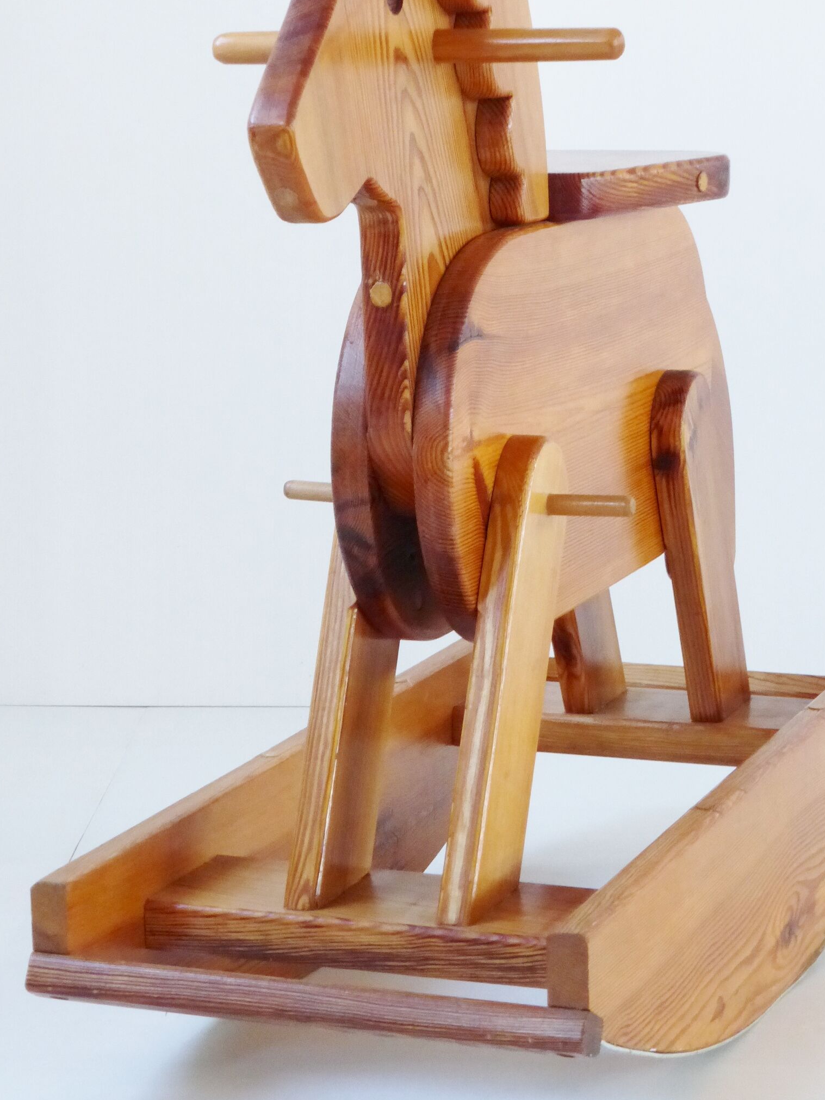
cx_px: 439
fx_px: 3177
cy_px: 423
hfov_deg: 14.8
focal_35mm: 100
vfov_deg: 19.6
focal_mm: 13.3
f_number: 5
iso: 400
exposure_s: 1/30
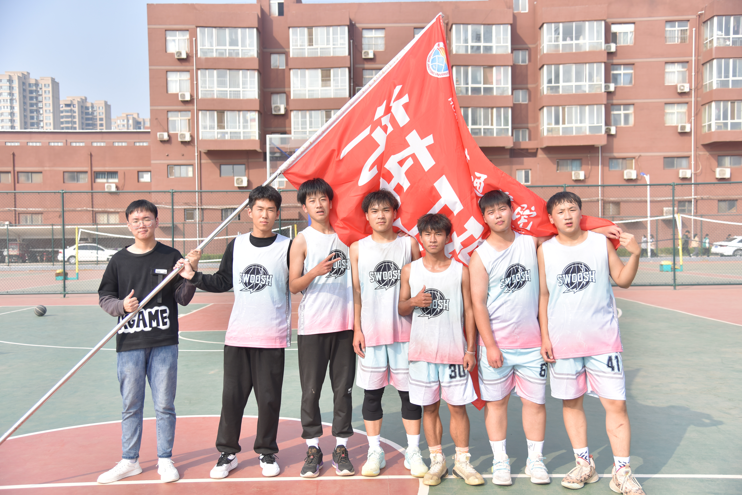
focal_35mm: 38
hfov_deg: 50.7
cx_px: 371
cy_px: 248
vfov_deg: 35.1
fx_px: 783
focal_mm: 38
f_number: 4
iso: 125
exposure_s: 1/800
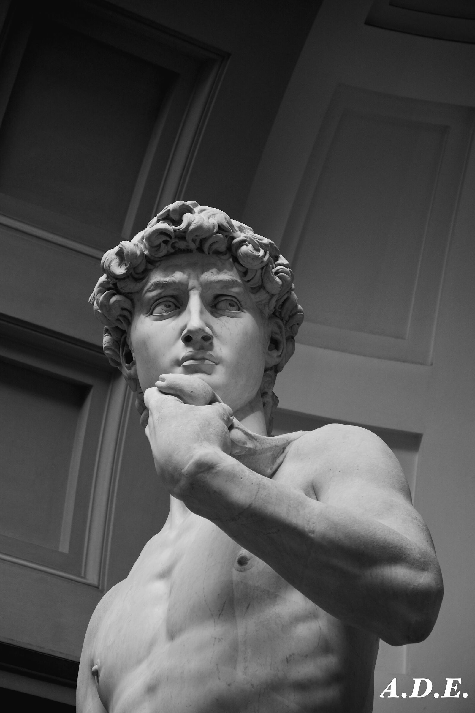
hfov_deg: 8.2
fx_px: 3325
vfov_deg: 12.2
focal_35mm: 168
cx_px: 238
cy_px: 356
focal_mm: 112
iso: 320
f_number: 5.6
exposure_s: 1/50
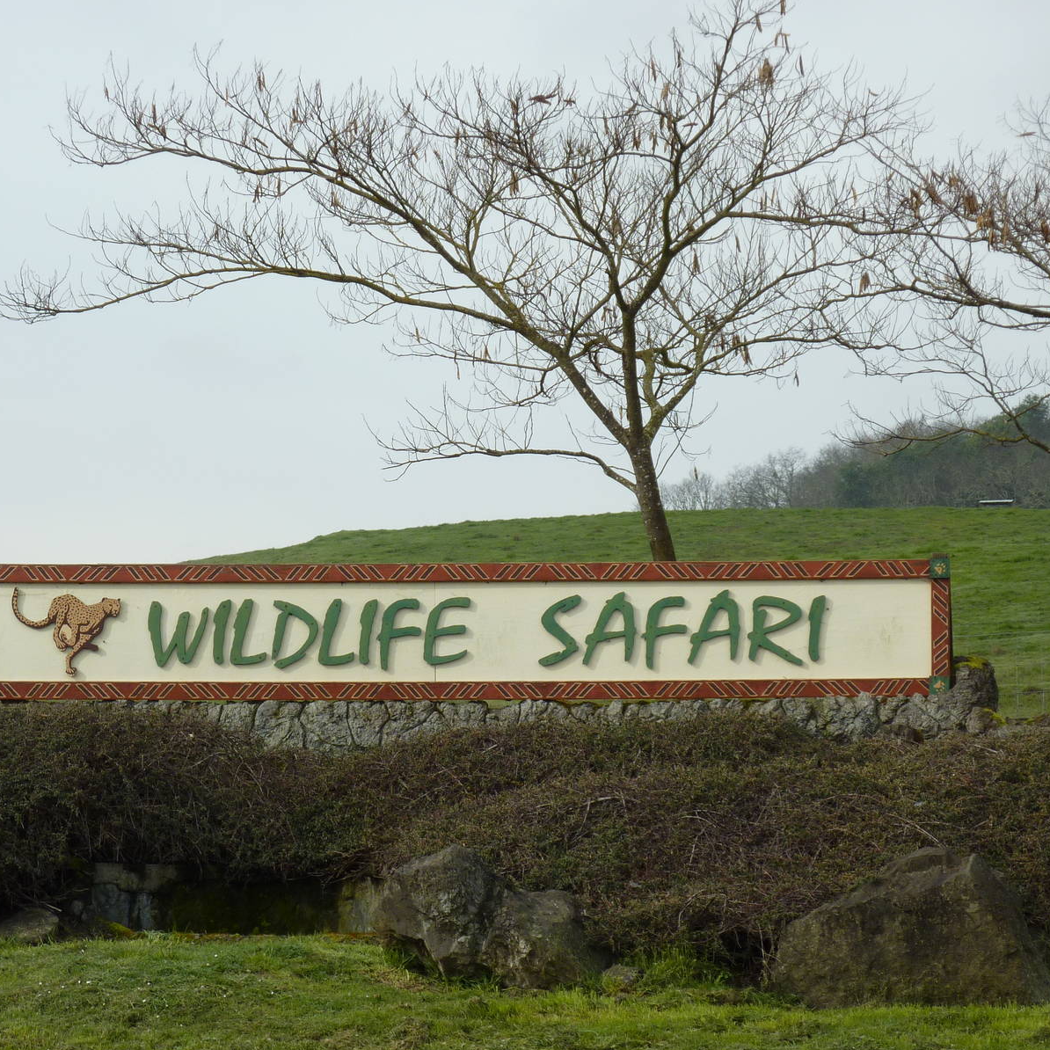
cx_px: 482
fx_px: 4839
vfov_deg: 12.4
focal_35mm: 141
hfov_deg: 12.4
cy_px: 526
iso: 100
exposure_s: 1/500
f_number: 4.4
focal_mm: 19.5
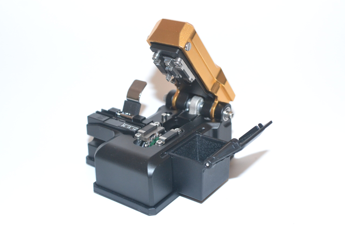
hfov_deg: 37.8
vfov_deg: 25.8
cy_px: 115
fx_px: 503
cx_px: 172
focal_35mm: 52
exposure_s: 1/60
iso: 1600
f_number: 5.6
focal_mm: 35
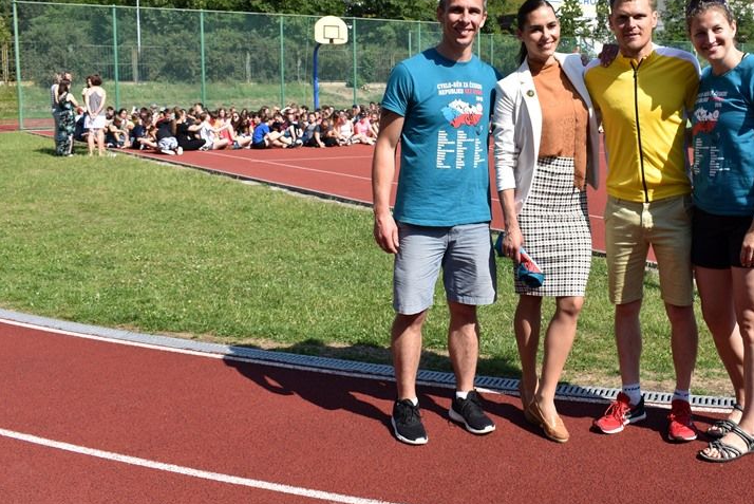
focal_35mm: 43
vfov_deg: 31.1
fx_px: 901
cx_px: 488
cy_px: 192
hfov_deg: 44.9
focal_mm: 20
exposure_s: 1/250
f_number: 8
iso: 100
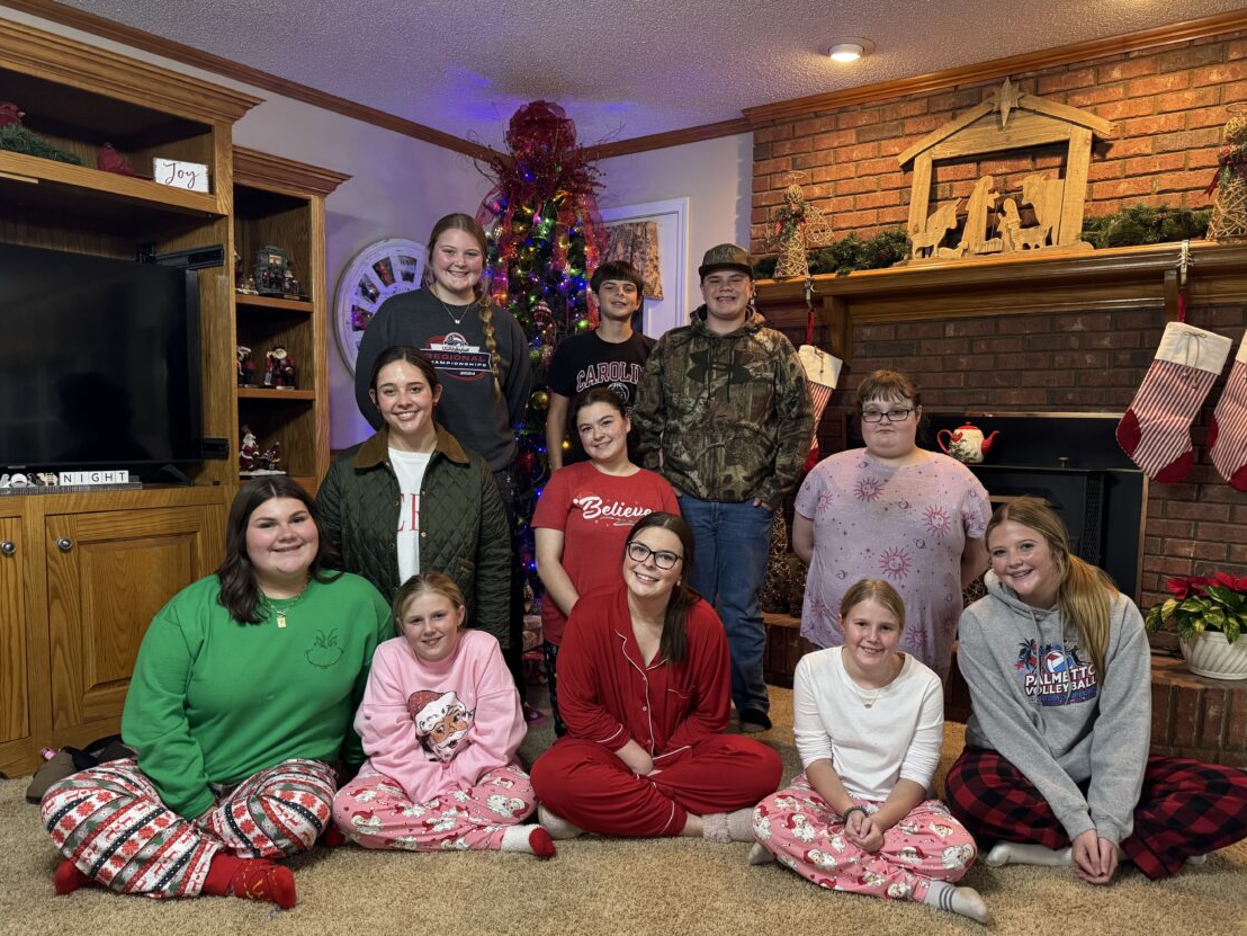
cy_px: 496
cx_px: 655
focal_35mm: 26
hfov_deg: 67.3
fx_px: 937
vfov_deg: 53.0
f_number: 1.78
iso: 500
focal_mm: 6.76
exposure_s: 1/60
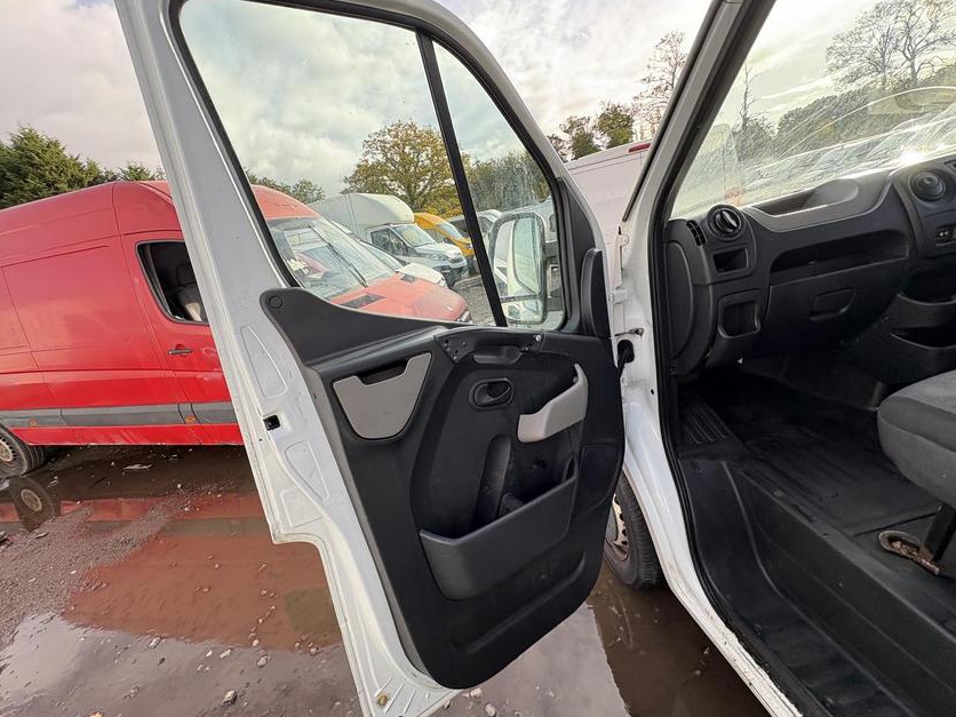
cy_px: 359
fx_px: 414
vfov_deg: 81.7
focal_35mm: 15
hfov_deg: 98.1
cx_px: 460
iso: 50
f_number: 2.2
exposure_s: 1/197
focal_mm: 2.22
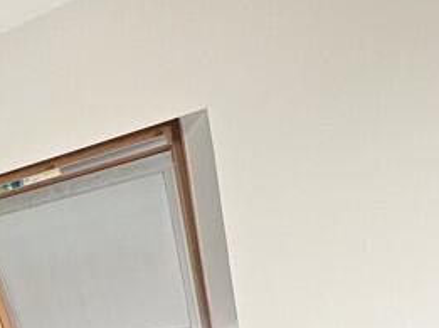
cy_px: 521
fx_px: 697
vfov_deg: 21.3
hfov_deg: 26.8
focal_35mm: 55
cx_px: -192
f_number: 2.2
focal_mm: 2.22
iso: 64
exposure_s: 1/99
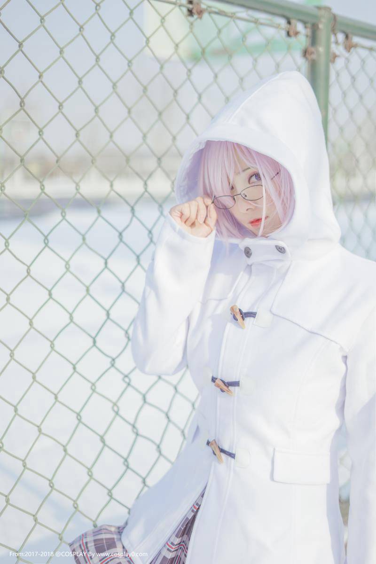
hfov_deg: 27.0
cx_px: 188
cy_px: 282
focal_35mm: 50
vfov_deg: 39.6
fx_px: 783
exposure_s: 1/3200
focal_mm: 50
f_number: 2
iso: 100
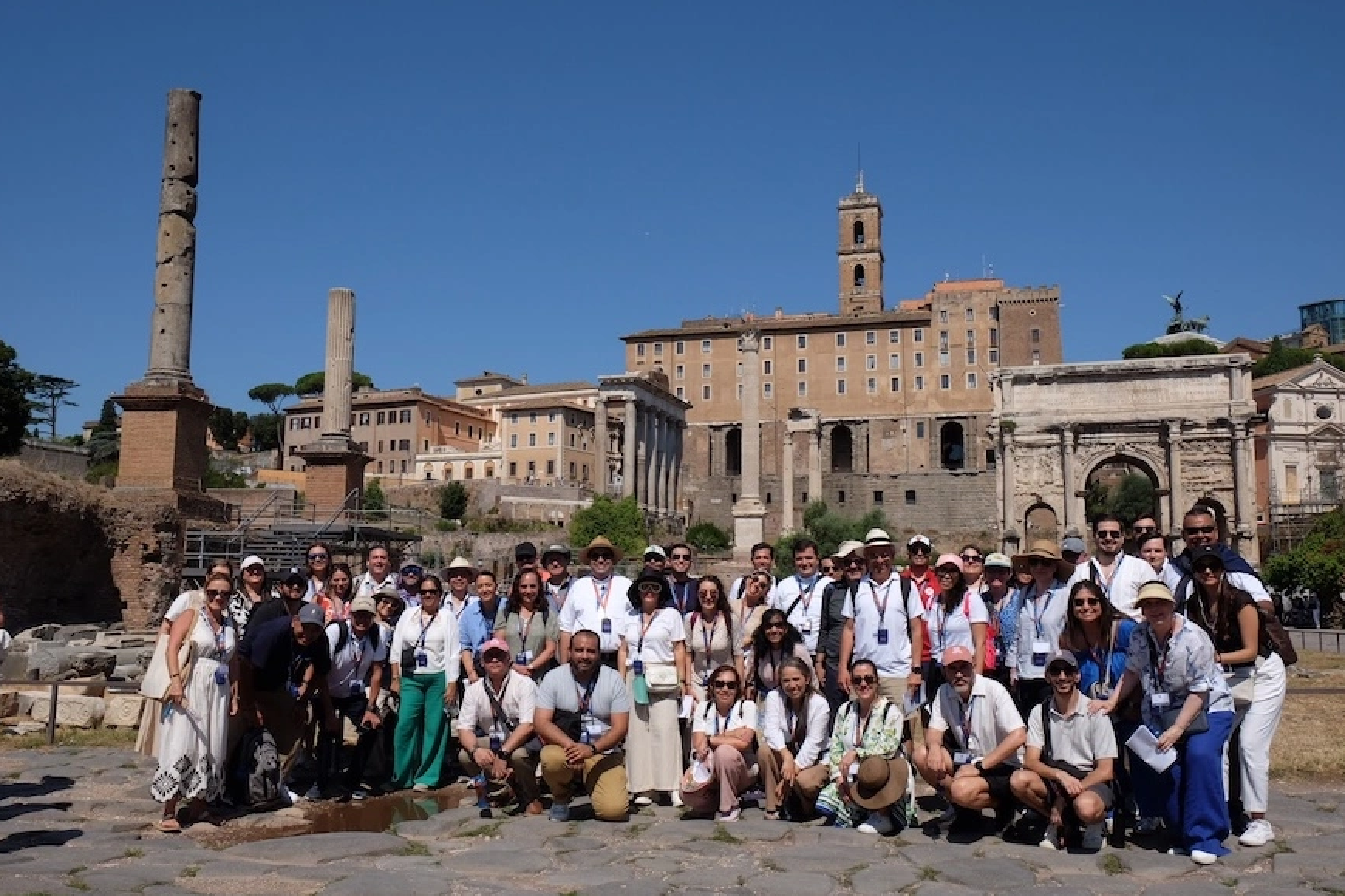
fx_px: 1121
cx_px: 666
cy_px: 457
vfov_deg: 43.6
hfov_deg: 61.9
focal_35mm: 30
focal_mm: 19.6
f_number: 10
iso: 200
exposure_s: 1/420
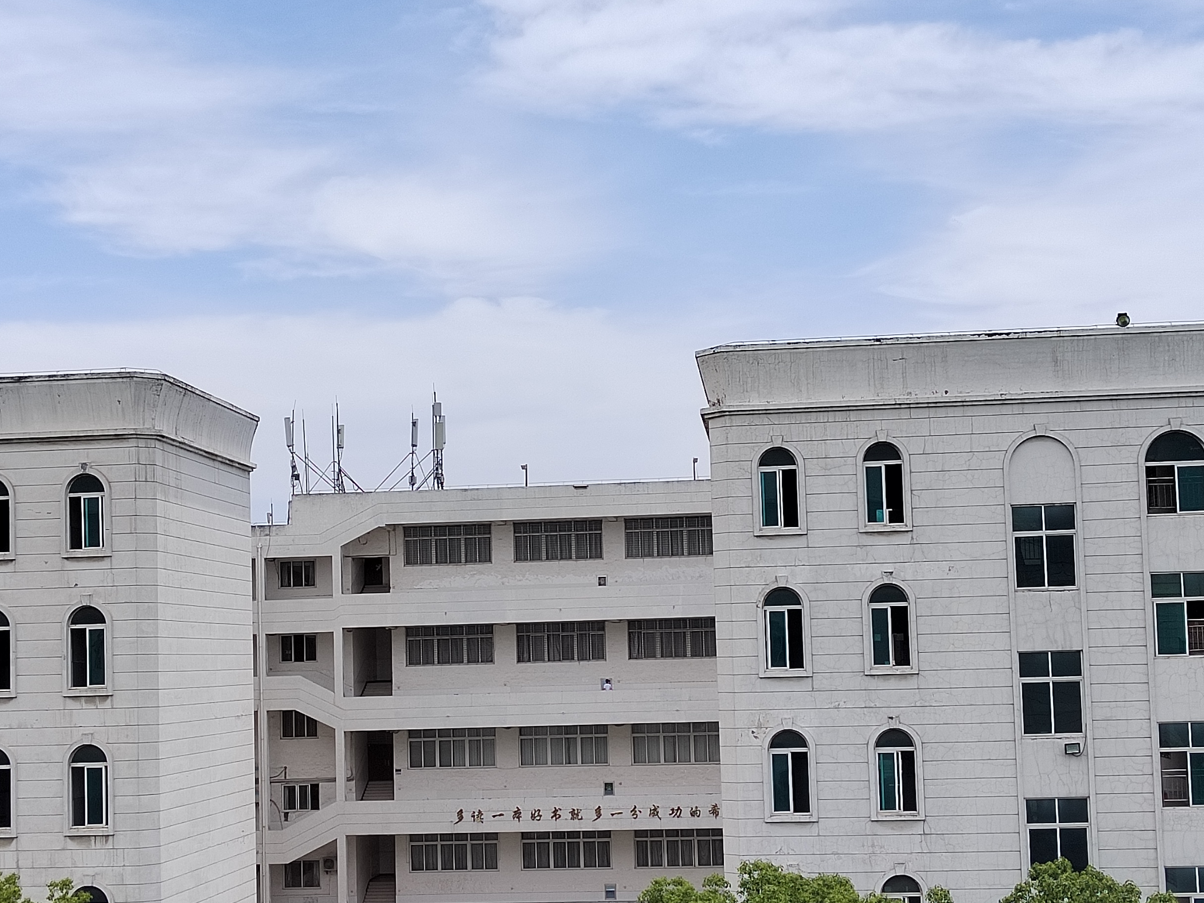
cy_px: 530
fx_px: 1948
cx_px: 585
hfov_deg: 34.3
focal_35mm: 56
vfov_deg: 26.1
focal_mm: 5.52
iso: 234
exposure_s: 1/2000
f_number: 1.9
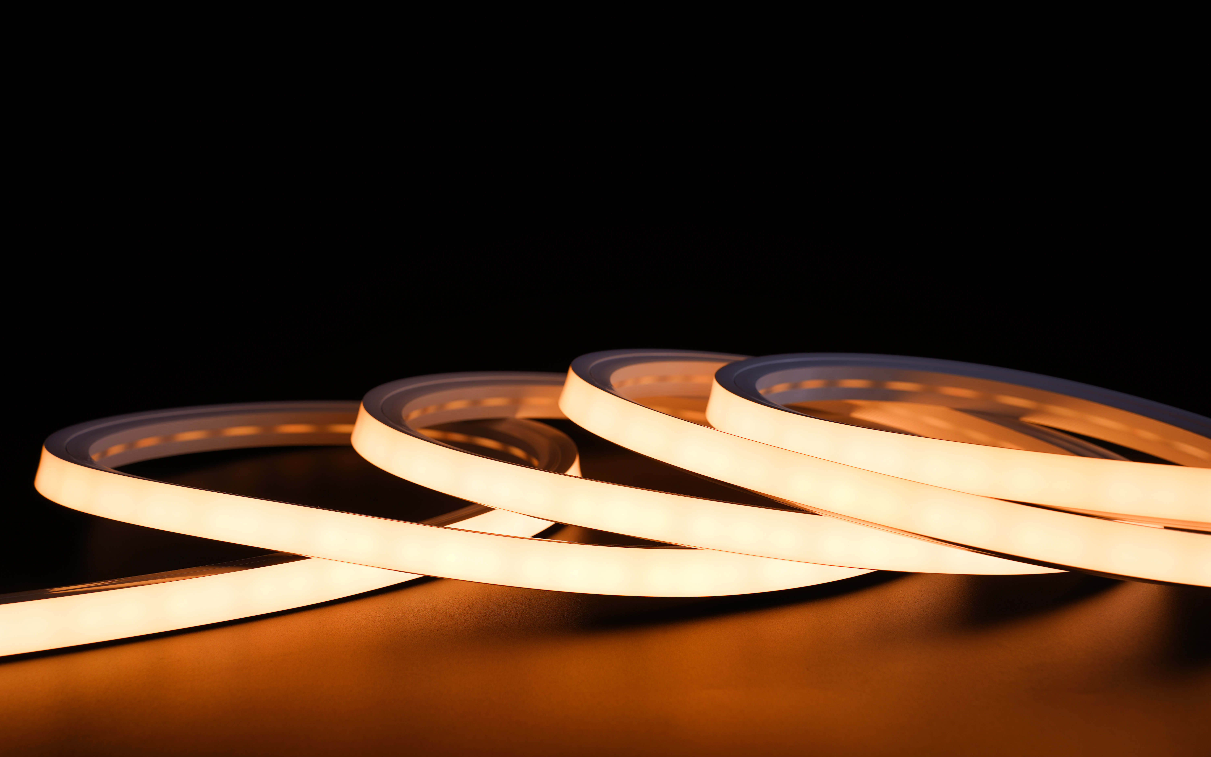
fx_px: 1584
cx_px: 606
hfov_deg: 41.8
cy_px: 368
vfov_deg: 26.9
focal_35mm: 48
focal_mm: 47
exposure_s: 1/30
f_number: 8
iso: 50
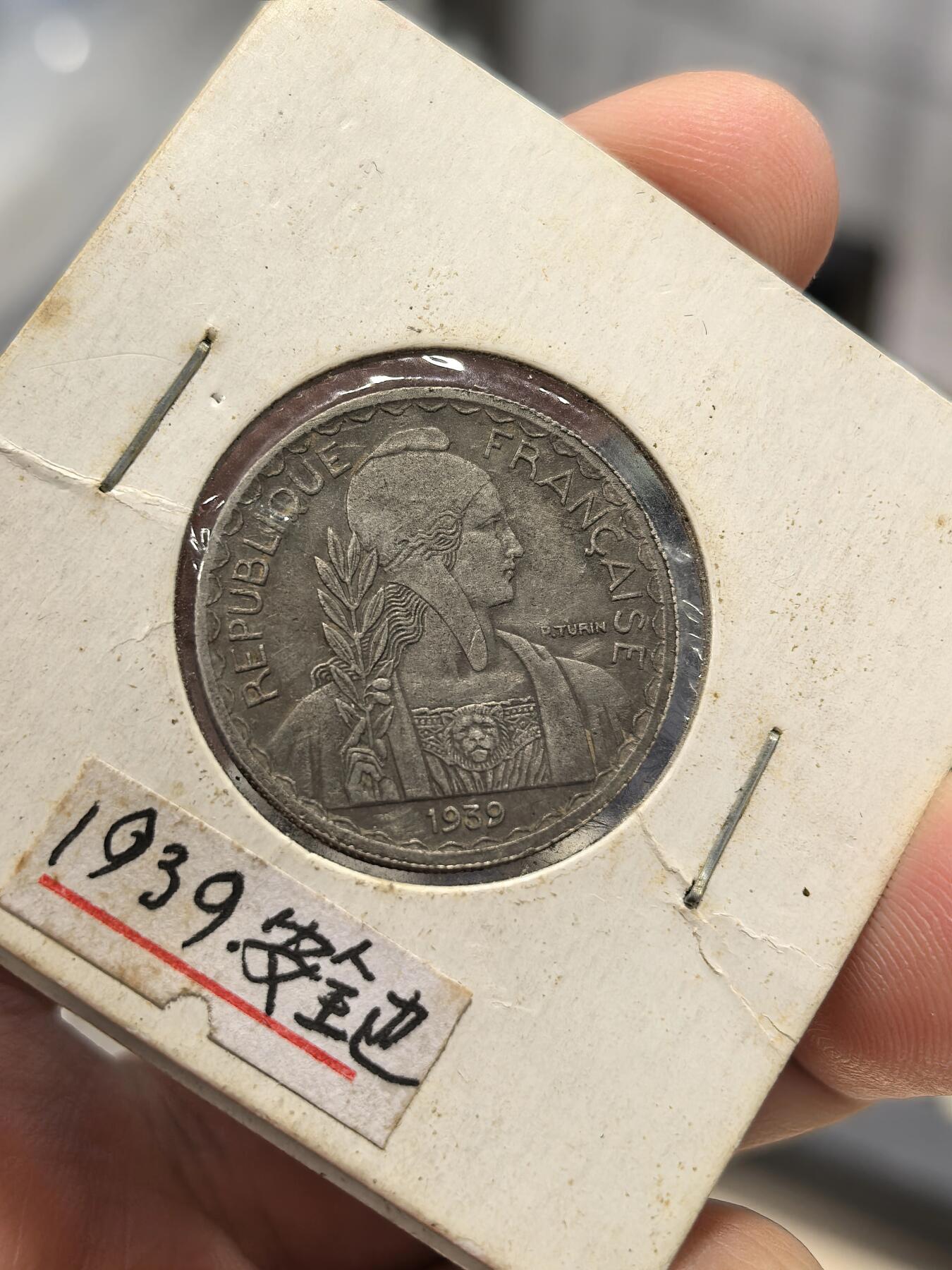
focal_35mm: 54
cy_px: 635
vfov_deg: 35.5
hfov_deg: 27.0
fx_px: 1980
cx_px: 476
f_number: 2
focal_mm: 6.98
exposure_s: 1/50
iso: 200
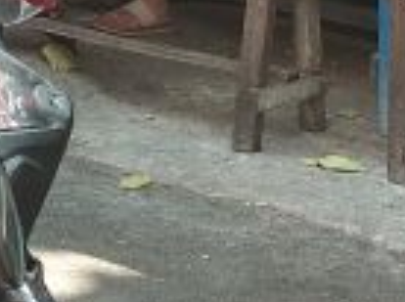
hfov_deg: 11.0
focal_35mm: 180
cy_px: -232
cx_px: 70
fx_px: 2102
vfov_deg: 8.0
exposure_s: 1/128
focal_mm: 3.69
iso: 50
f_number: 2.2
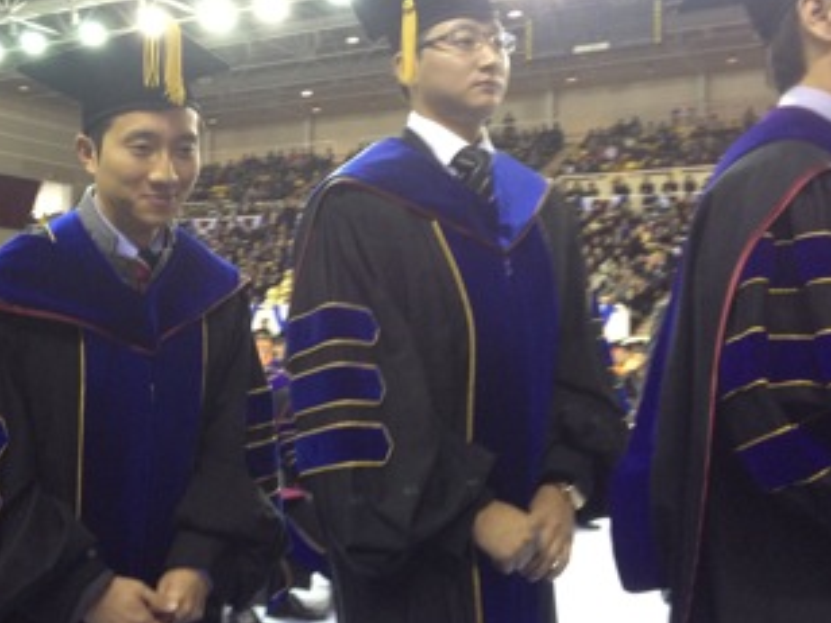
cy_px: 254
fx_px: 1200
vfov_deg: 29.0
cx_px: 326
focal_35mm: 50
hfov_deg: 38.0
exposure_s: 1/20
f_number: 2.4
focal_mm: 4.28
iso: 160
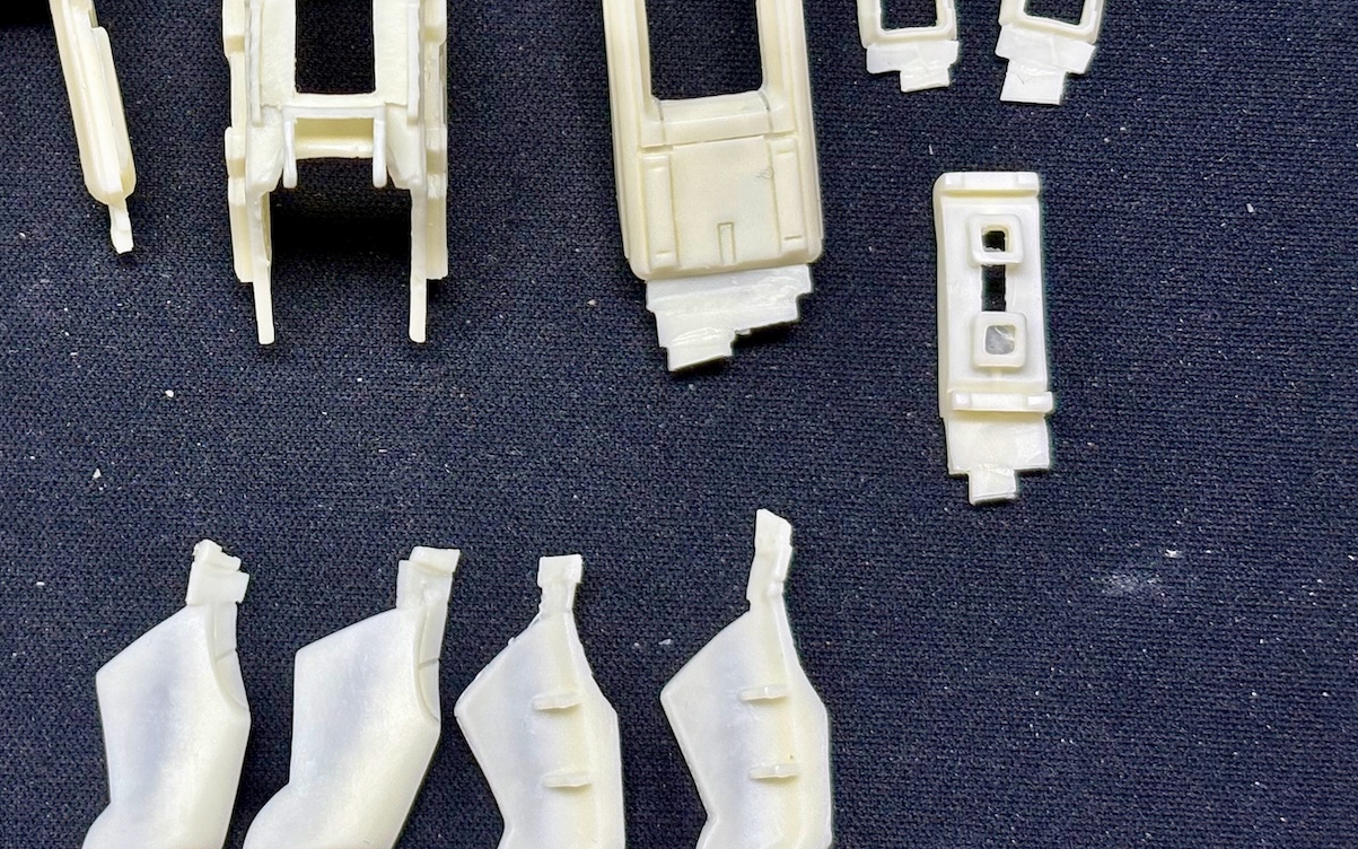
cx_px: 291
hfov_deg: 23.2
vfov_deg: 14.8
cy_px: 281
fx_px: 3257
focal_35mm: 88
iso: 40
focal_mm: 5.96
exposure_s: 1/60
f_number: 1.6
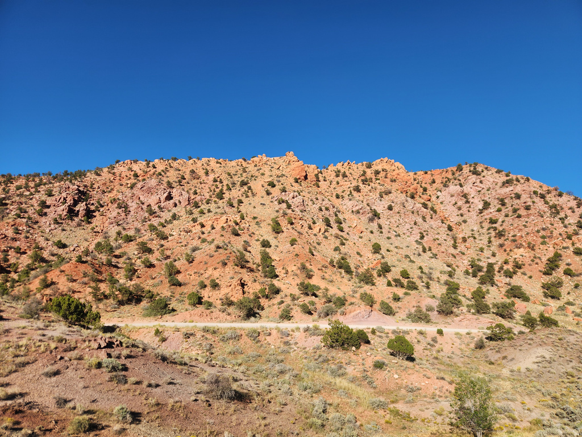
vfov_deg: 58.9
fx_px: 387
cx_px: 291
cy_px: 218
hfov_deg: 73.9
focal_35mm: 23
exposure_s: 1/1761
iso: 20
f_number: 1.8
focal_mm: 5.4
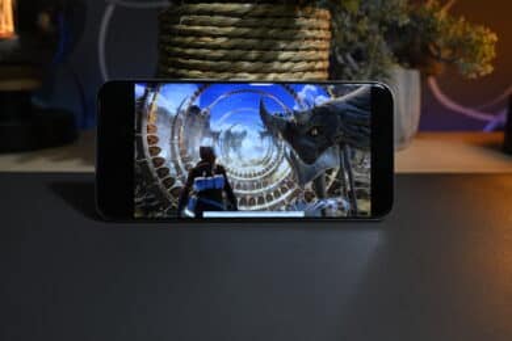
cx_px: 256
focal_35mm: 34
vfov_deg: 38.9
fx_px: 484
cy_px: 170
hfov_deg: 55.8
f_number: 7.1
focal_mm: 34
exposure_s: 1/60
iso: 320
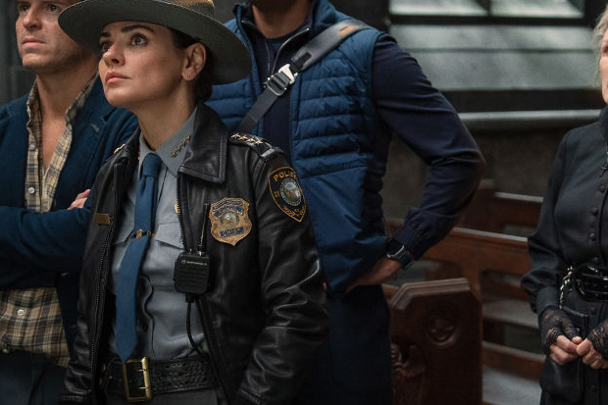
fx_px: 1536
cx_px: 500
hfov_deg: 22.0
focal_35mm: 91
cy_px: 144
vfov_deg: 15.0
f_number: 2.8
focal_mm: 47
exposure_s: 1/80
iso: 2000
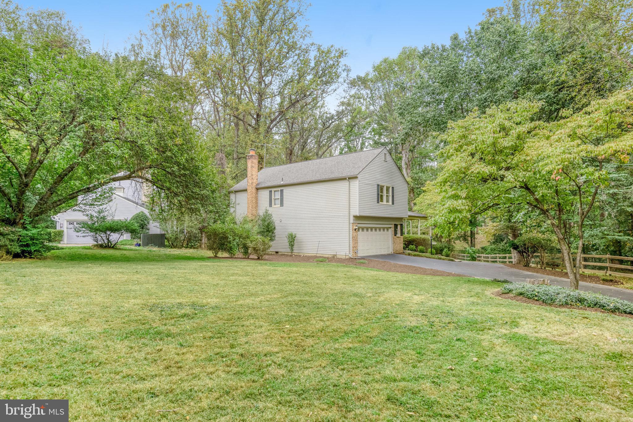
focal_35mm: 19
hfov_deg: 86.9
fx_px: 334
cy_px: 211
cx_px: 316
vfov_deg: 64.6
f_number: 8
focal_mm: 19
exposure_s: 1/160
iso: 400
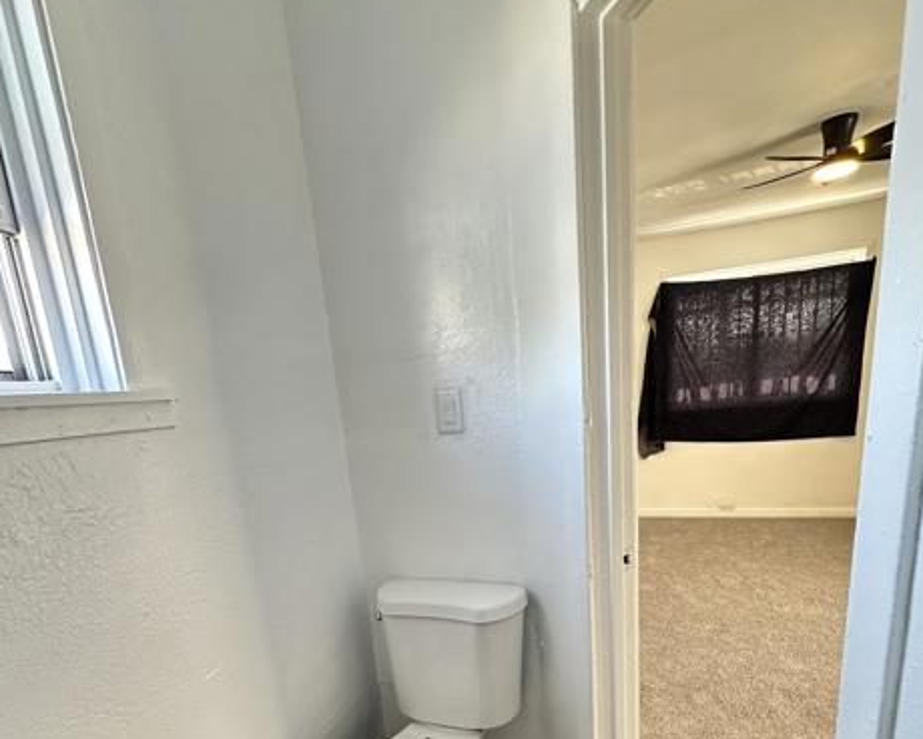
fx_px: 519
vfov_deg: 67.7
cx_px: 464
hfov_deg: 83.3
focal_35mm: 19
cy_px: 524
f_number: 2.2
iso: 320
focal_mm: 2.22
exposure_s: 1/73
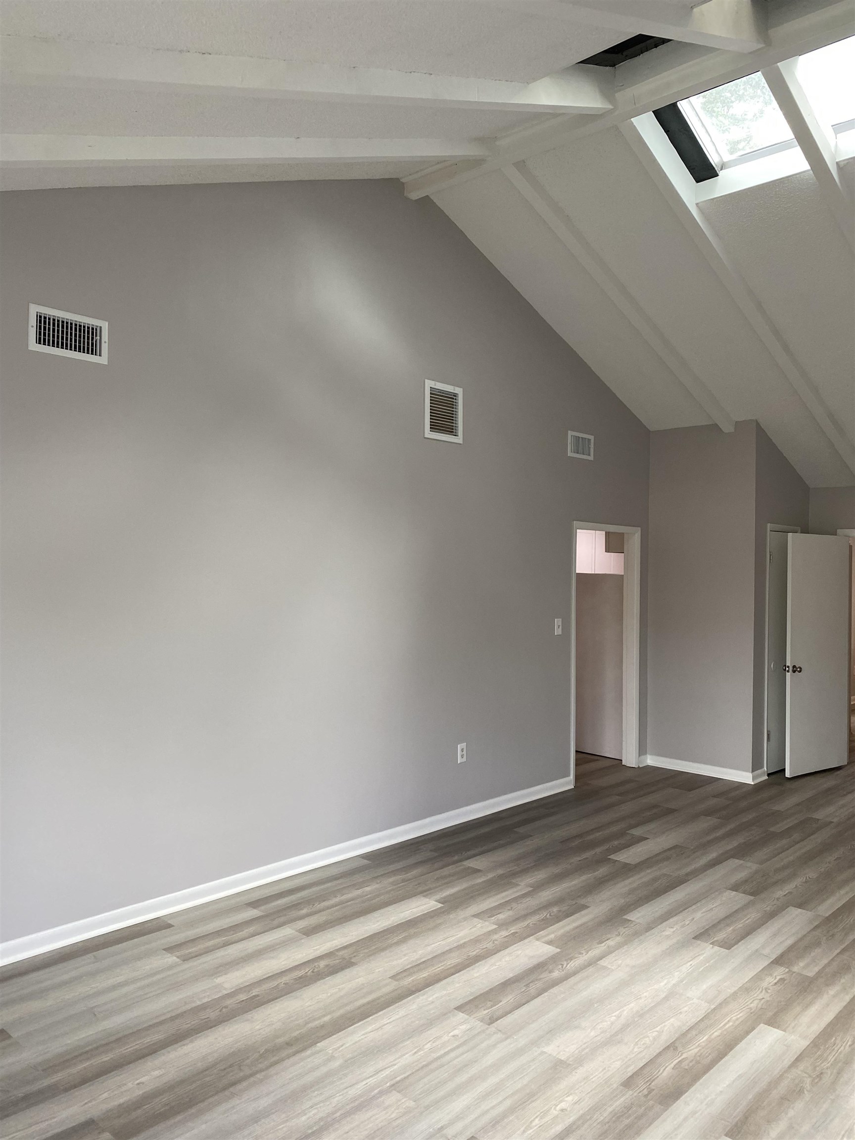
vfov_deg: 67.3
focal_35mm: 26
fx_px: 856
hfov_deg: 53.1
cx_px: 428
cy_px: 570
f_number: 1.8
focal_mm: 4.25
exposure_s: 1/107
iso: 125
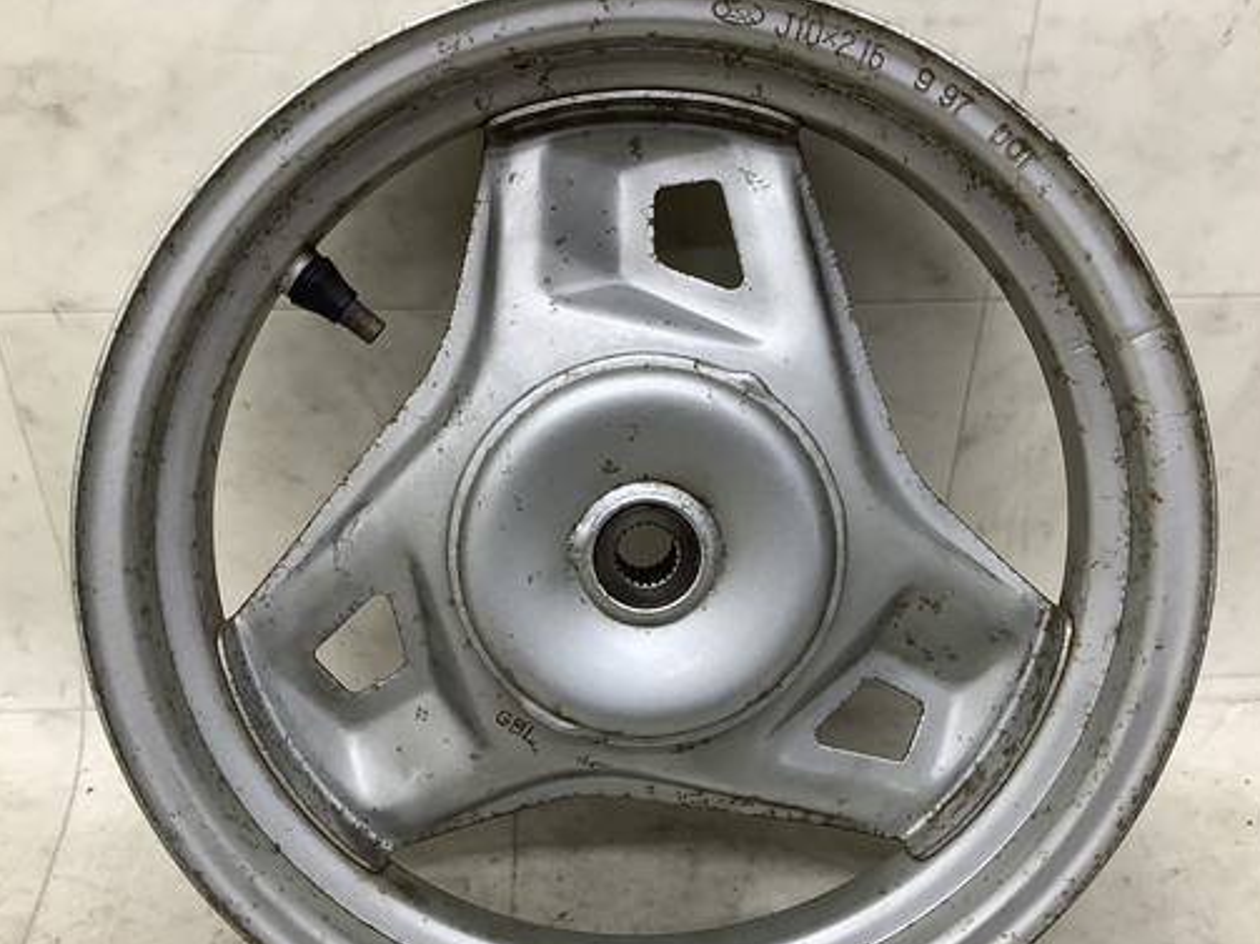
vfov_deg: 38.6
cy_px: 533
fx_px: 1346
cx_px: 644
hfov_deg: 50.1
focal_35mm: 37
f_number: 2.4
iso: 64
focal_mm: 3.3
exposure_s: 1/60
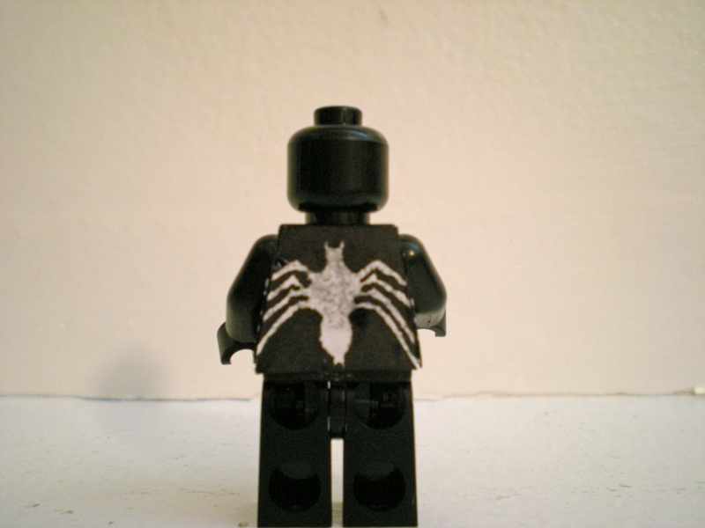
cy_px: 264
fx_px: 774
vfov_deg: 37.7
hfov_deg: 49.0
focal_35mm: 38
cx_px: 352
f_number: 3.1
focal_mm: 6.3
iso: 274
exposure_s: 1/8
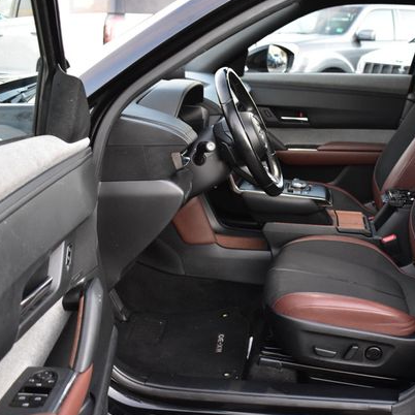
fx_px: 633
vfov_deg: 36.3
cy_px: 213
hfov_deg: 35.5
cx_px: 309
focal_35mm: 47
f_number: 5
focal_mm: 23
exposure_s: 1/15
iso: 1600
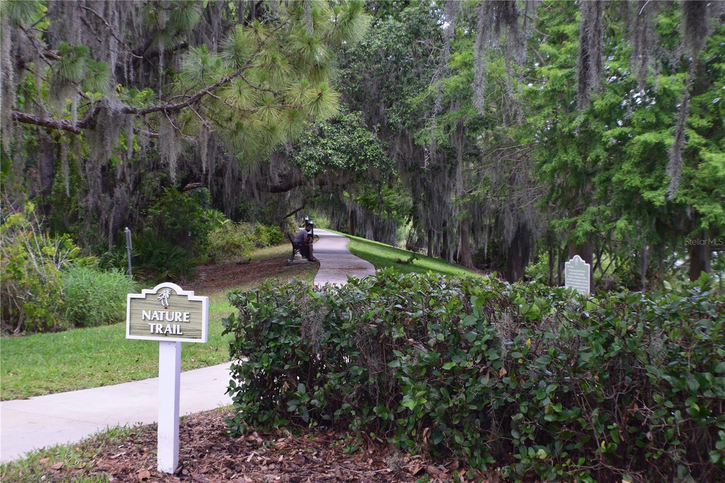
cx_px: 362
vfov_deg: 18.9
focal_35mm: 72
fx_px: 1450
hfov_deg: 28.1
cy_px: 242
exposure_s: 1/160
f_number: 9
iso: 400
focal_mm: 48
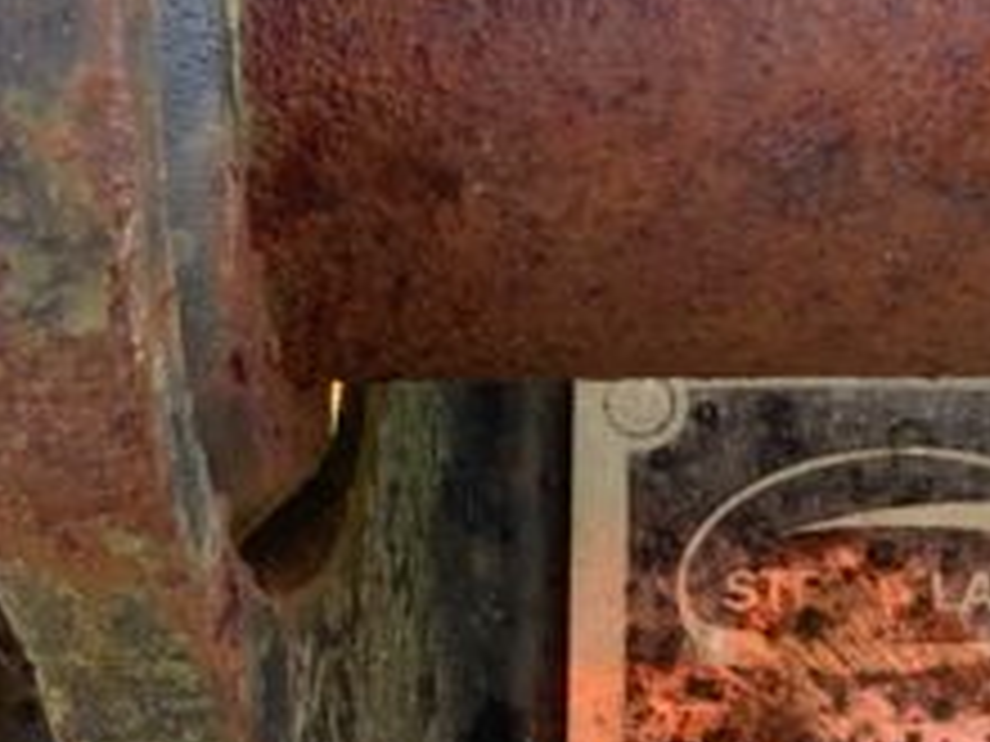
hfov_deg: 14.6
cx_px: 531
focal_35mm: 135
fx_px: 3861
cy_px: 594
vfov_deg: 10.9
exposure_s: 1/122
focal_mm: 3
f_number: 1.8
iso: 40
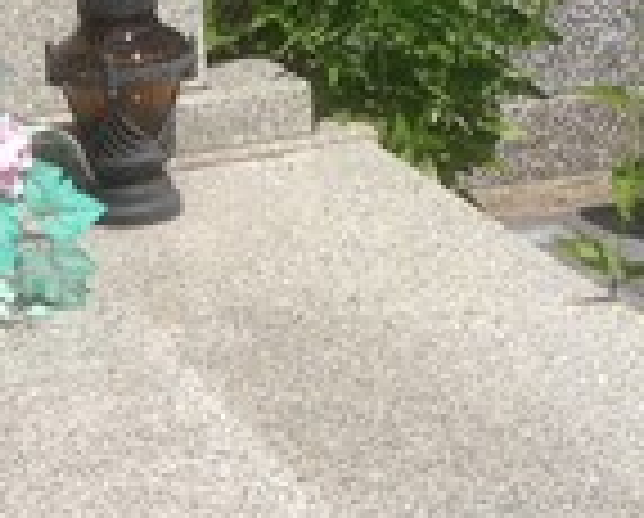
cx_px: -36
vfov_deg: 10.8
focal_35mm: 144
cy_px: 329
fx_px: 2750
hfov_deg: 13.1
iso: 50
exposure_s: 1/2857
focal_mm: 4.12
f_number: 2.4
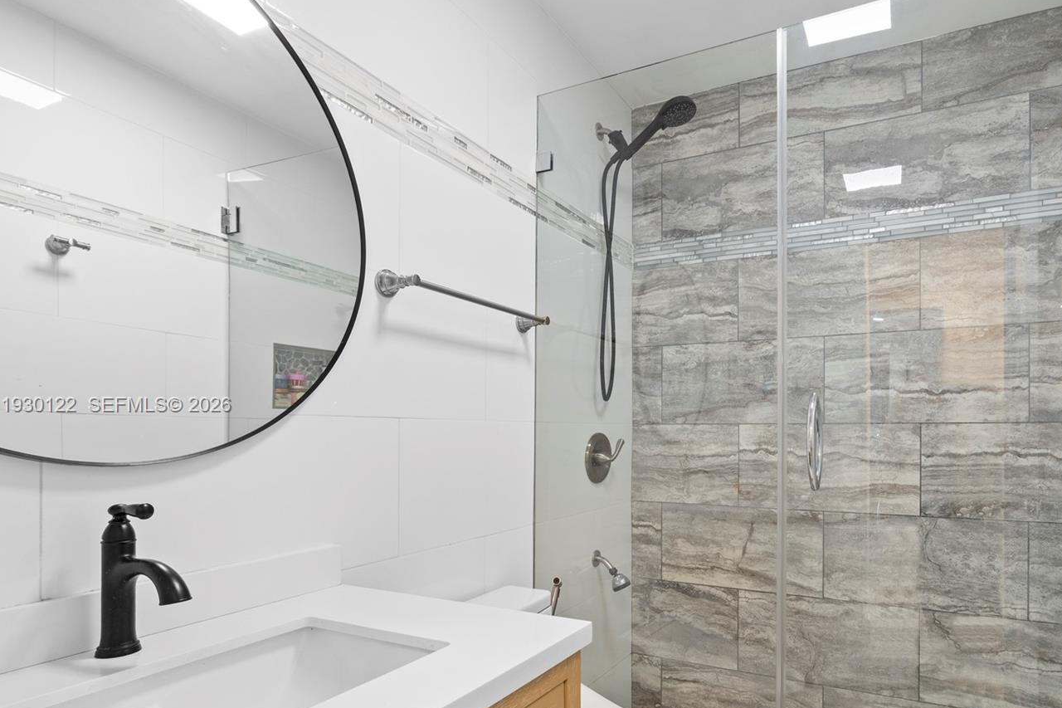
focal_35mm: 21
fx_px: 608
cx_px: 636
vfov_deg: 60.1
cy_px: 406
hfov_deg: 81.3
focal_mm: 11
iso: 320
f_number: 6.3
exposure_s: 1/3
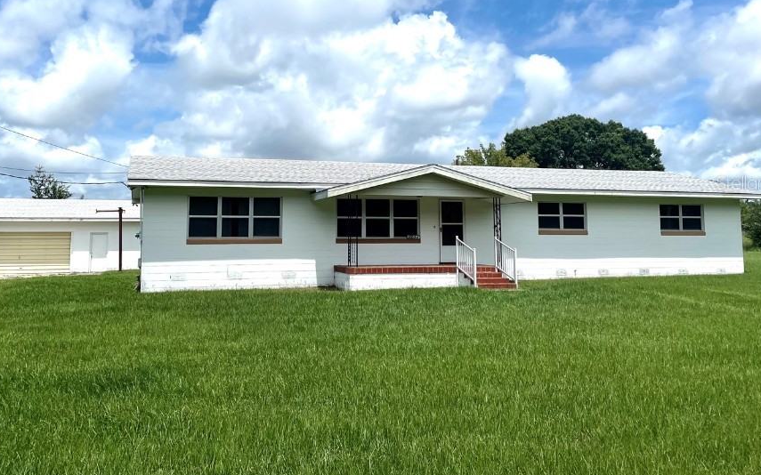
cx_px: 344
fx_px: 684
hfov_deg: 58.1
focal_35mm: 33
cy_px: 182
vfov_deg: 38.1
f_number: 1.6
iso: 32
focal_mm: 4.2
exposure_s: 1/6897
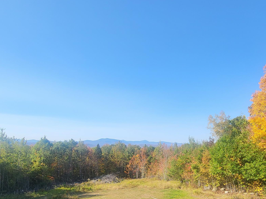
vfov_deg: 54.1
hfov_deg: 69.1
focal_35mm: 25
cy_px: 127
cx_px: 151
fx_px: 192
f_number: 2.2
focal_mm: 1.74
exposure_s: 1/758
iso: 32
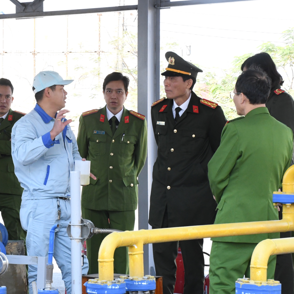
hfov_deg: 12.2
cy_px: 153
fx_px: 1374
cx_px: 89
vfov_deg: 12.2
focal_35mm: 143
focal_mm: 60
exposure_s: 1/200
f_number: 18
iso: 2500
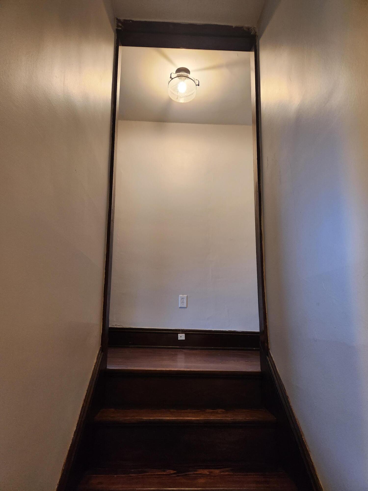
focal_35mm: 23
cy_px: 246
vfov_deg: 73.9
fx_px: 326
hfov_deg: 58.9
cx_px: 184
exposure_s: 1/120
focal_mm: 5.4
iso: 400
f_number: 1.8
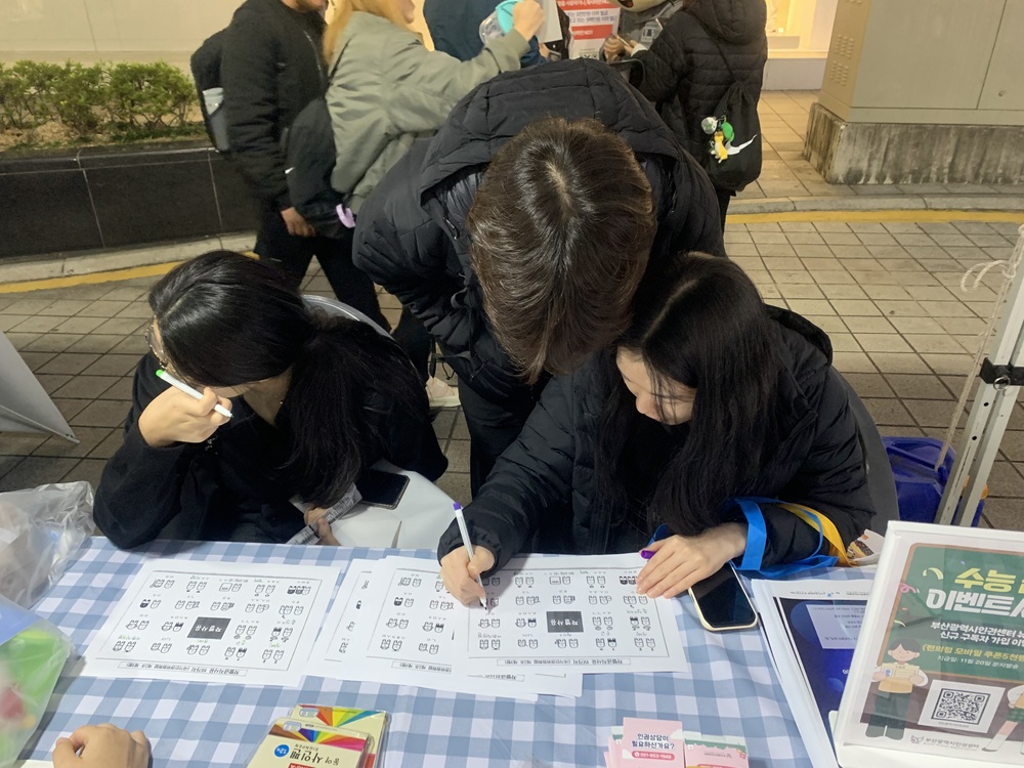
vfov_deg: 53.1
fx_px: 769
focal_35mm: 26
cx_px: 512
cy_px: 384
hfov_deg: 67.3
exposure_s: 1/40
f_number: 1.8
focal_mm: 4.25
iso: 320
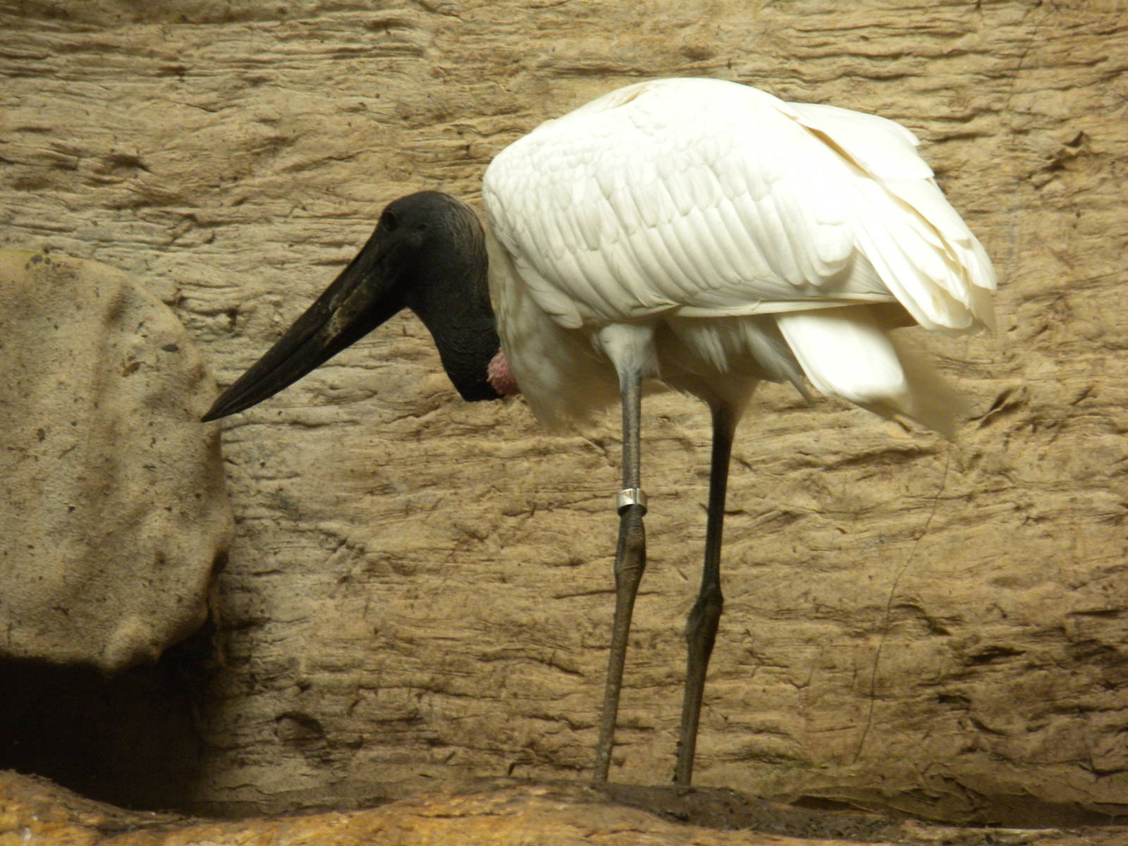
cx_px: 564
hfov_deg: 8.3
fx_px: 7755
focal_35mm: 238
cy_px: 423
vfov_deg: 6.2
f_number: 5.2
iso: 243
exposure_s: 1/71.2
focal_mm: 42.1
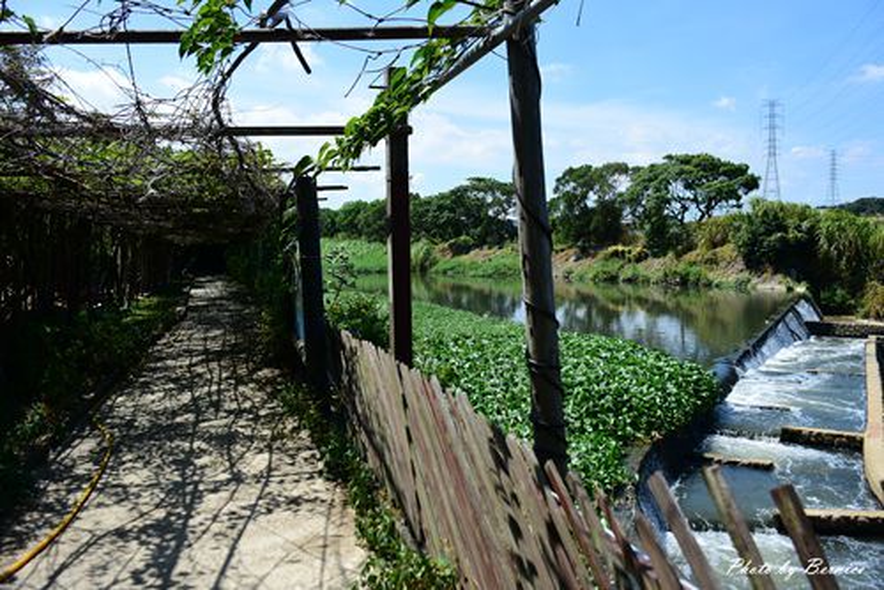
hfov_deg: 67.4
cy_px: 295
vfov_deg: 48.0
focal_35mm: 27
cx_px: 442
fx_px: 663
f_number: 5.6
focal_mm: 18
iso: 100
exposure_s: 1/500
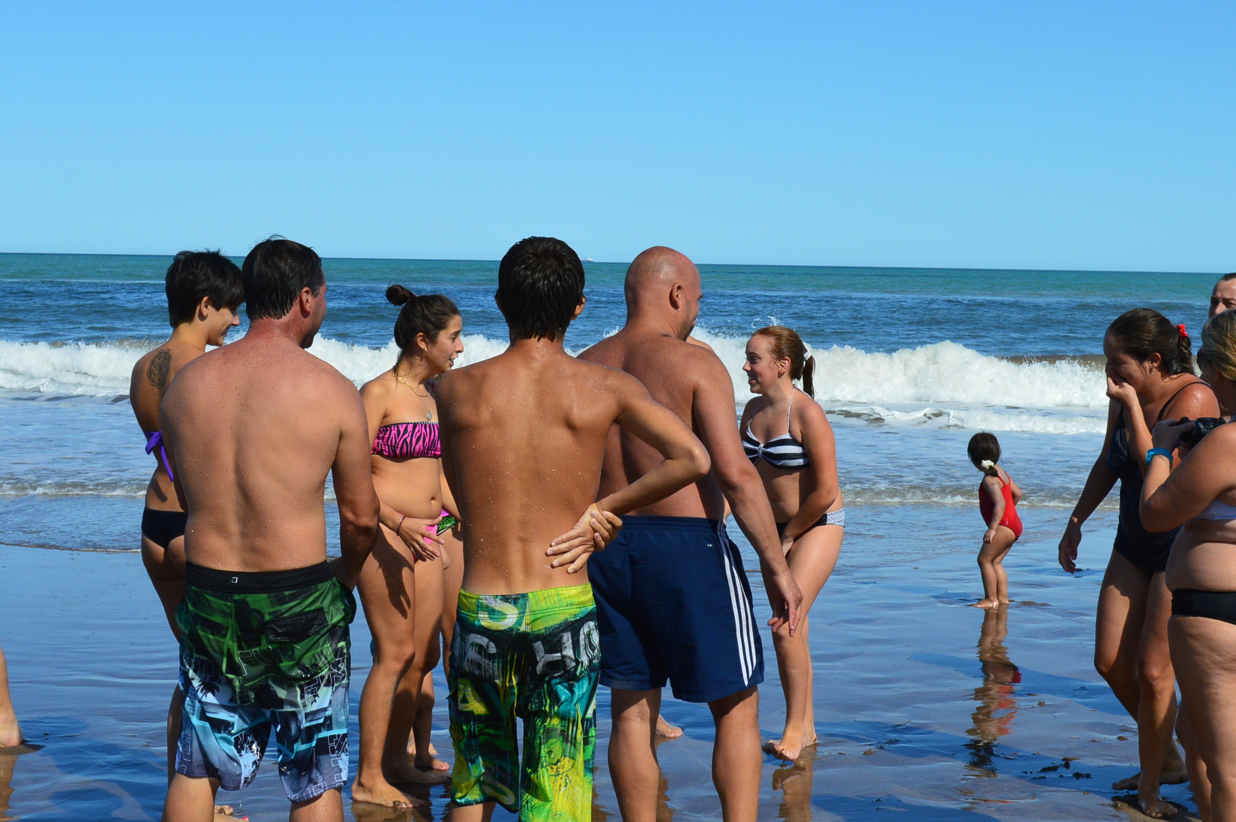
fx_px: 2058
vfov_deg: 22.6
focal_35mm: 60
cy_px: 423
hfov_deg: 33.4
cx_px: 684
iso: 400
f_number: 11
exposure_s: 1/500
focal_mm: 30
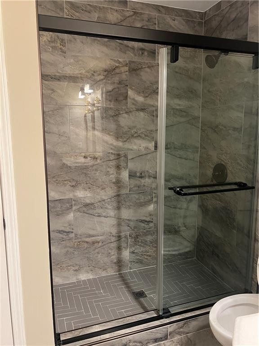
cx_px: 130
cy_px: 173
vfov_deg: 67.3
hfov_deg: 53.1
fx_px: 259
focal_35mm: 26
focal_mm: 5.7
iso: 320
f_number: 1.5
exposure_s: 1/60
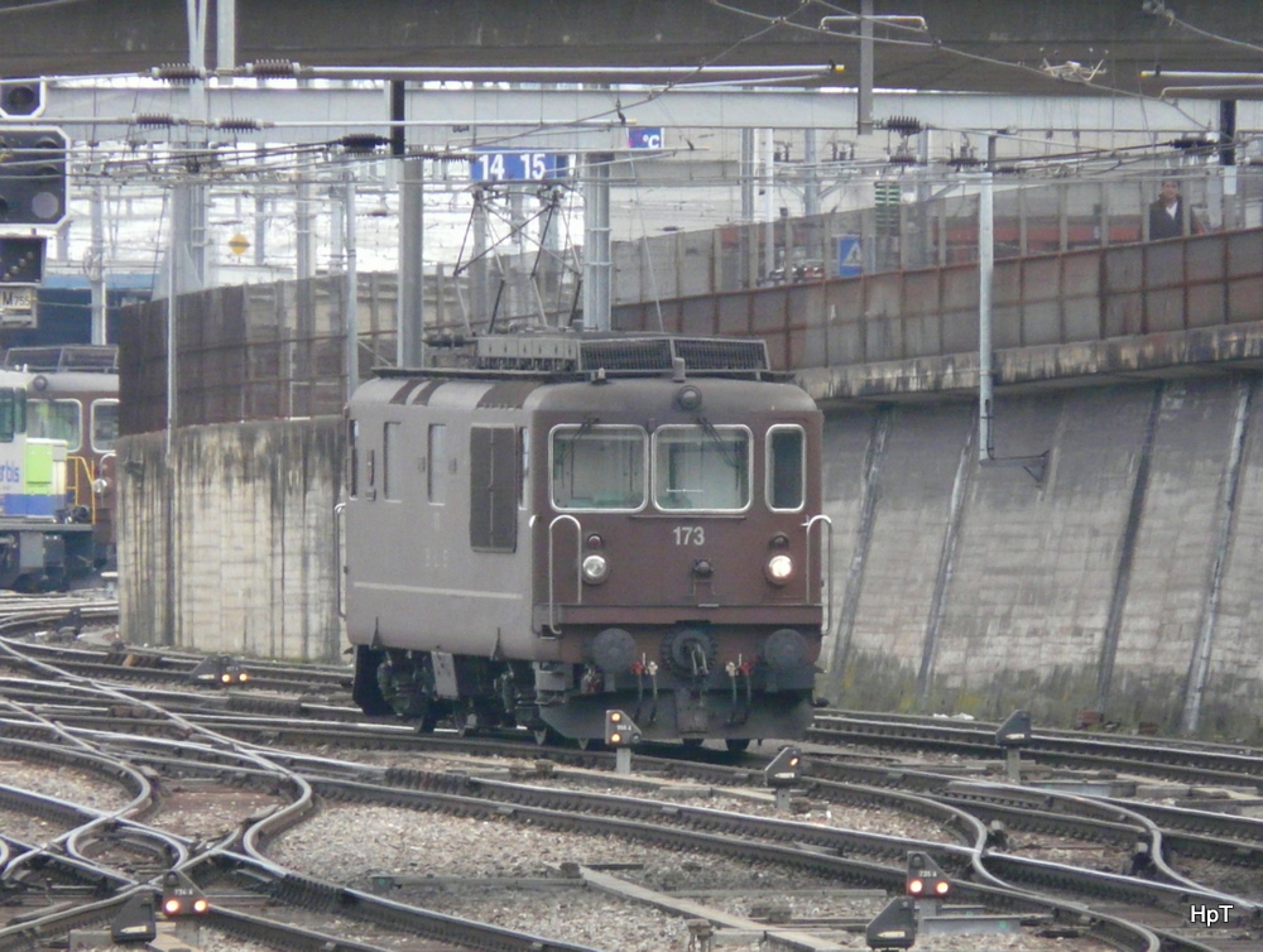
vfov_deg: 3.0
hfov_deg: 3.9
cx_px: 632
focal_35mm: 504
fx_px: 18424
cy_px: 476
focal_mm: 82.8
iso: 400
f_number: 4.2
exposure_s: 1/250
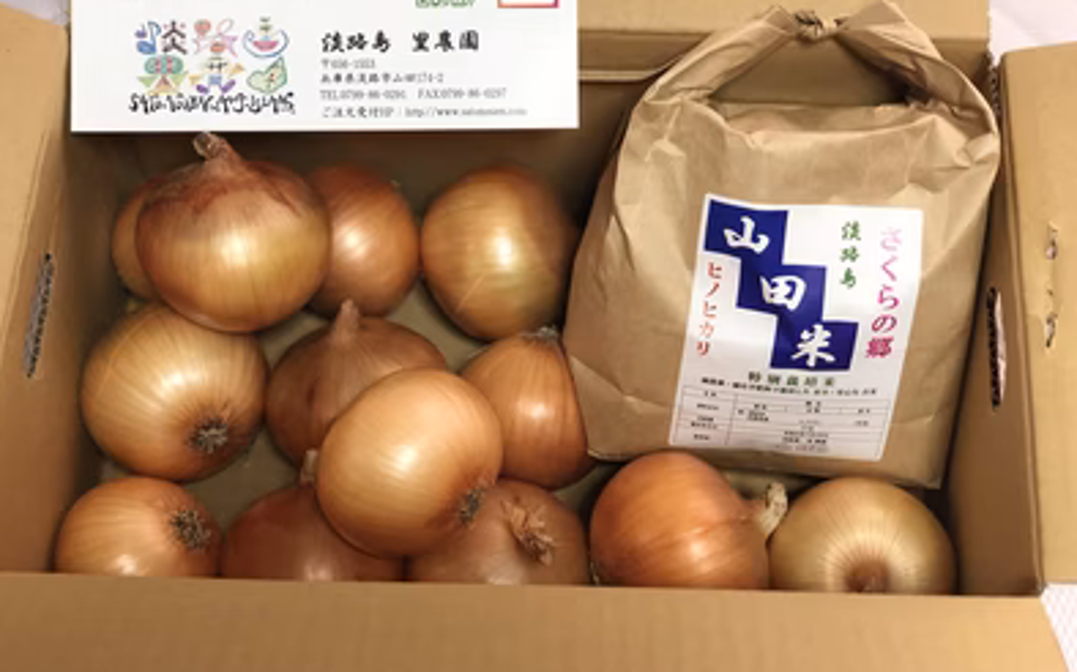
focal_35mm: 56
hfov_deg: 36.3
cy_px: 287
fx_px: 1643
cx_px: 533
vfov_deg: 23.1
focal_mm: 6
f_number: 2.4
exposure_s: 1/48
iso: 100
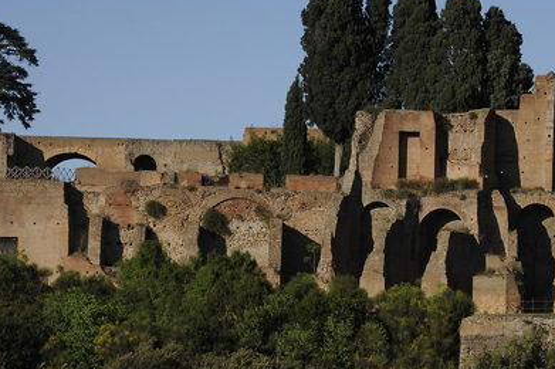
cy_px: 224
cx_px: 325
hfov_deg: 11.2
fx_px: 2834
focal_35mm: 184
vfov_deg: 7.4
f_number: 22
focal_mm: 120
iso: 1600
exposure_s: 1/640
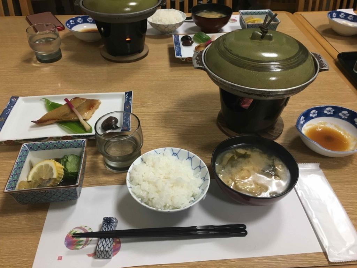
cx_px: 178
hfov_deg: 61.7
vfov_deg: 48.2
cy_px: 134
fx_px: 299
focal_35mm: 29
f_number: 2.2
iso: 100
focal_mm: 4.15
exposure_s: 1/33
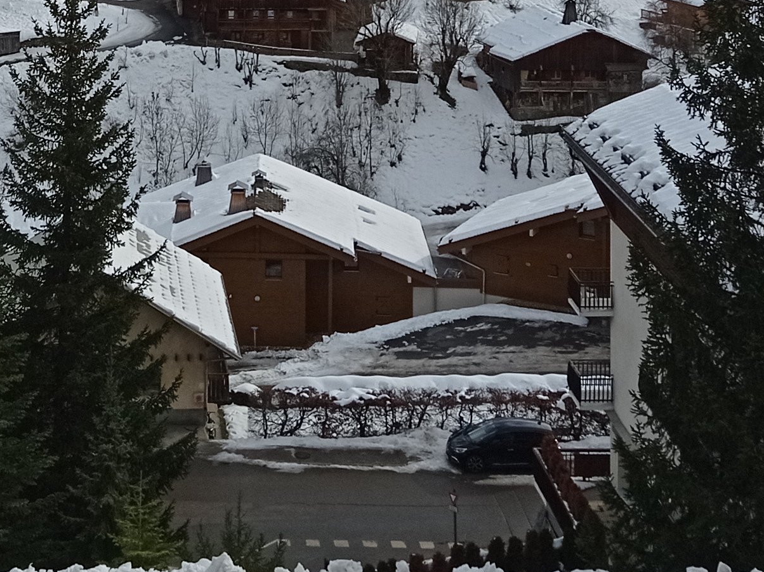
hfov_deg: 21.0
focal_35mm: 93
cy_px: -291
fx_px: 2051
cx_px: 218
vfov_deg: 14.7
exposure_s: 1/7353
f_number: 1.79
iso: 104
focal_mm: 4.74
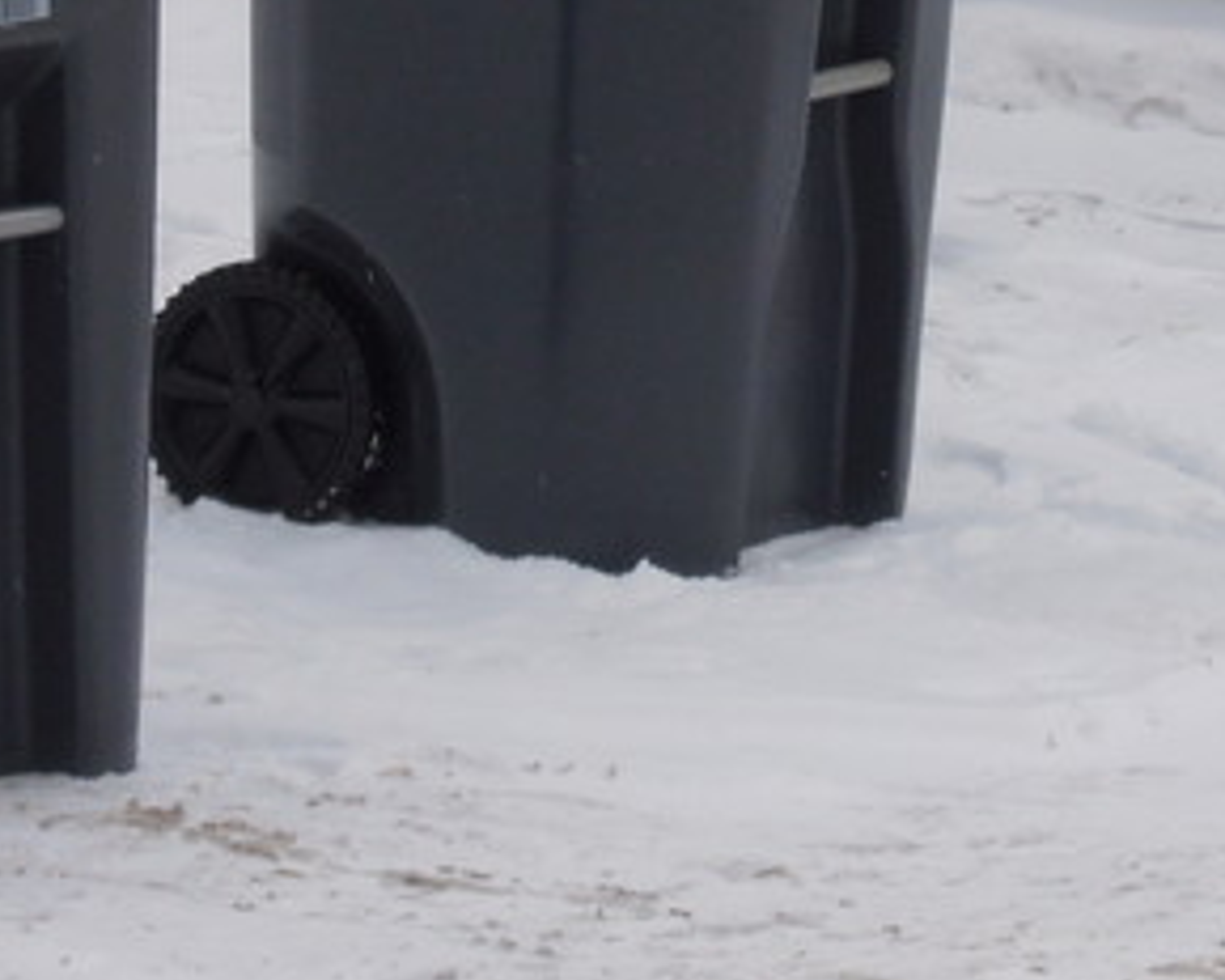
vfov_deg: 5.6
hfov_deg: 7.0
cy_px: -295
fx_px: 10039
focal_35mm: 277
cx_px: 949
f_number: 5.5
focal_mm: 17.9
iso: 250
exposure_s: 1/250
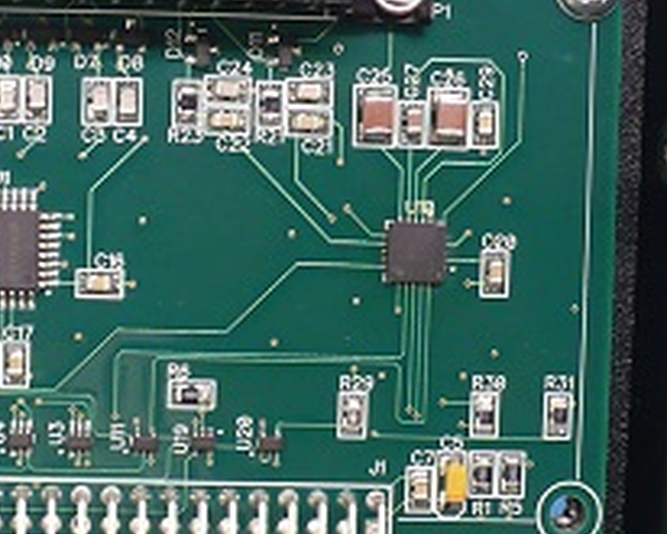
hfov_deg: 16.7
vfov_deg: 13.5
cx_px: 42
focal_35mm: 113
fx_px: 2232
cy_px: 489
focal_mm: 6.1
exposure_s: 1/15
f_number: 2.8
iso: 200
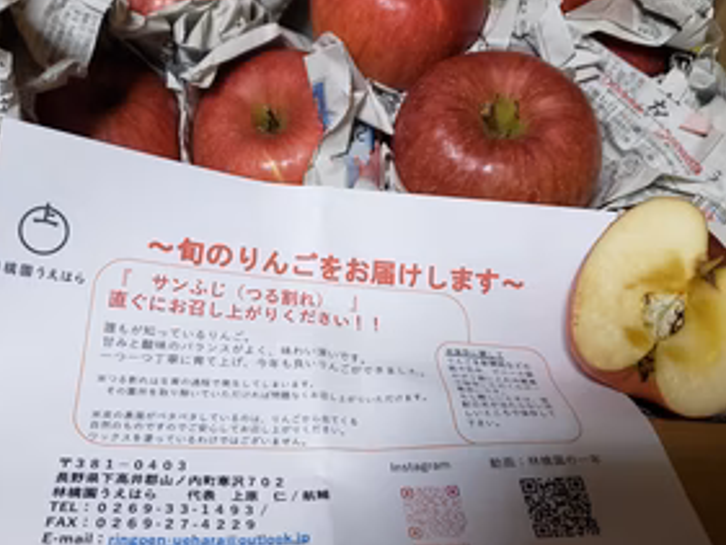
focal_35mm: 37
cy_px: 263
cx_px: 354
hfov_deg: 50.1
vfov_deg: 38.7
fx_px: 776
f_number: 1.5
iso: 250
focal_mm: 4.3
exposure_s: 1/50
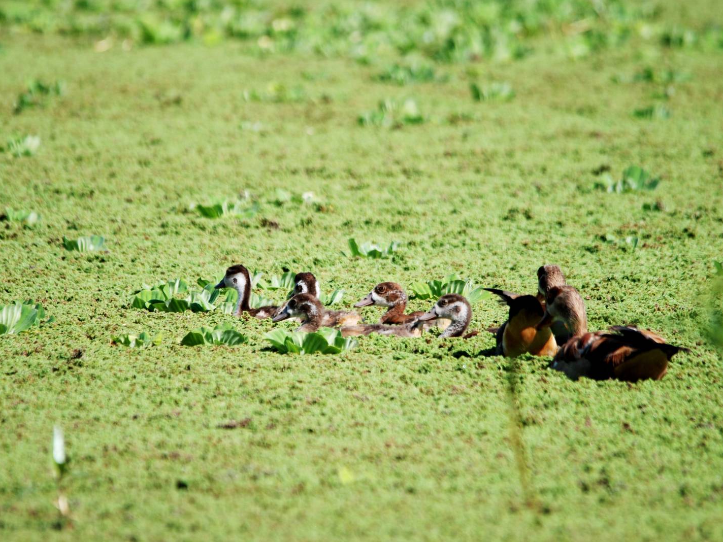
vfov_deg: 1.8
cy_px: 271
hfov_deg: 2.4
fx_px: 16939
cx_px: 348
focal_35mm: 811
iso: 200
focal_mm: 500
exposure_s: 1/640
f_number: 6.3
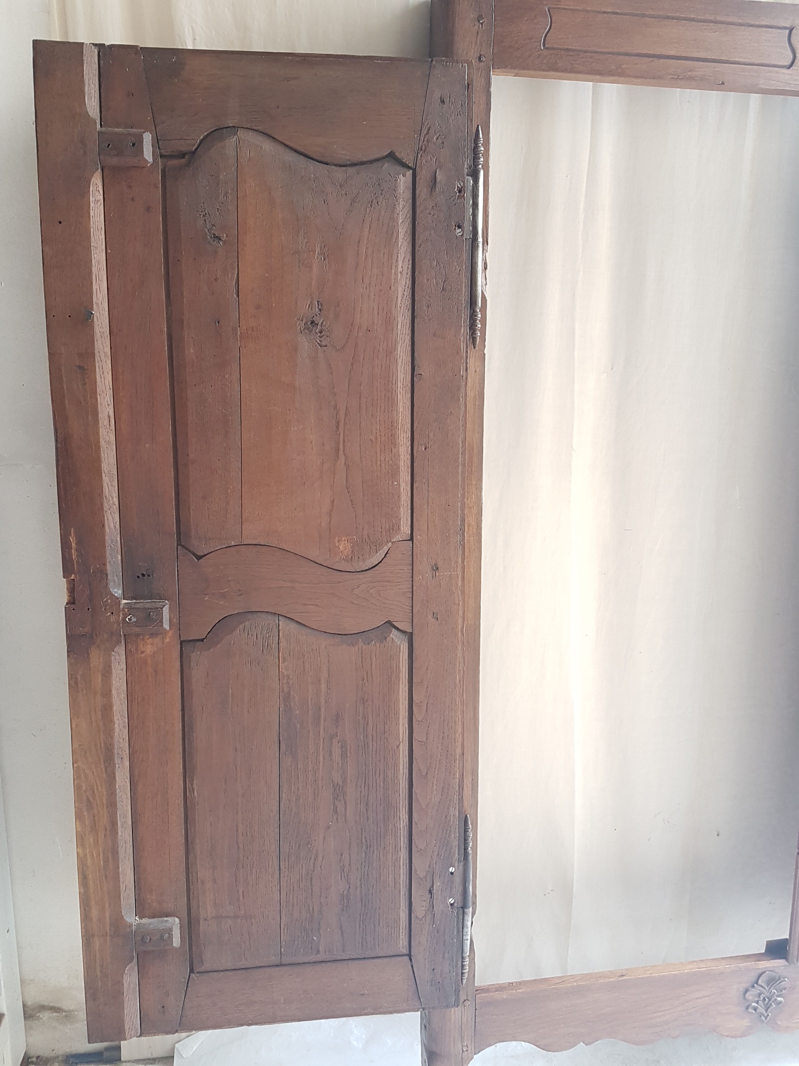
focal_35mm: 26
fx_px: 800
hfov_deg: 53.1
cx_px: 400
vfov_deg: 67.3
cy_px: 533
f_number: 1.7
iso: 125
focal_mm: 4.2
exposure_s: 1/50
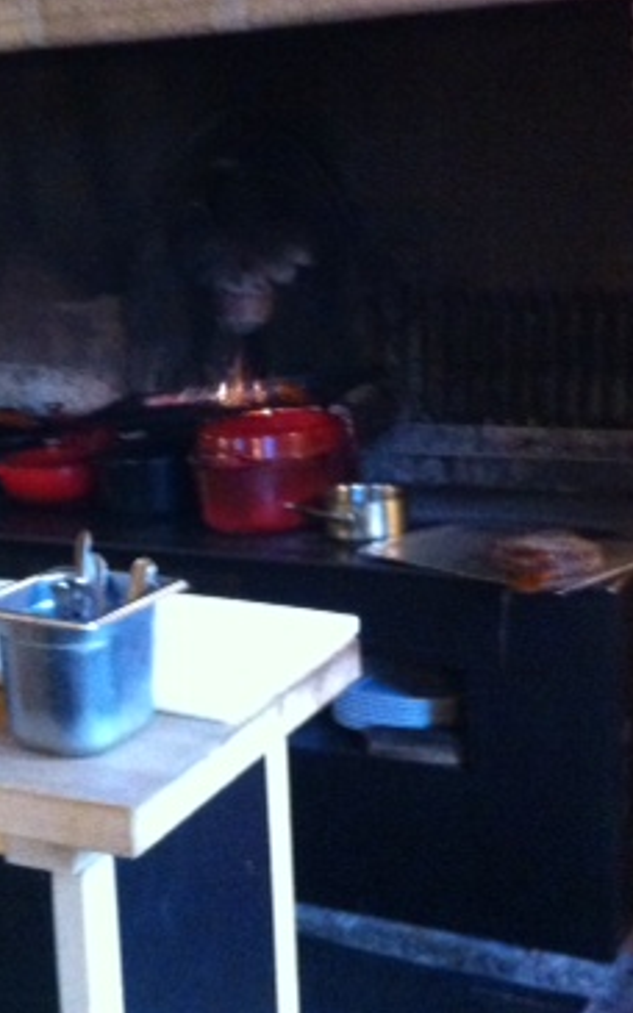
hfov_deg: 19.7
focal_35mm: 65
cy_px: 400
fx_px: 1795
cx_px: 106
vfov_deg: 31.4
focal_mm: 3.85
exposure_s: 1/15
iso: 1000
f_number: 2.8
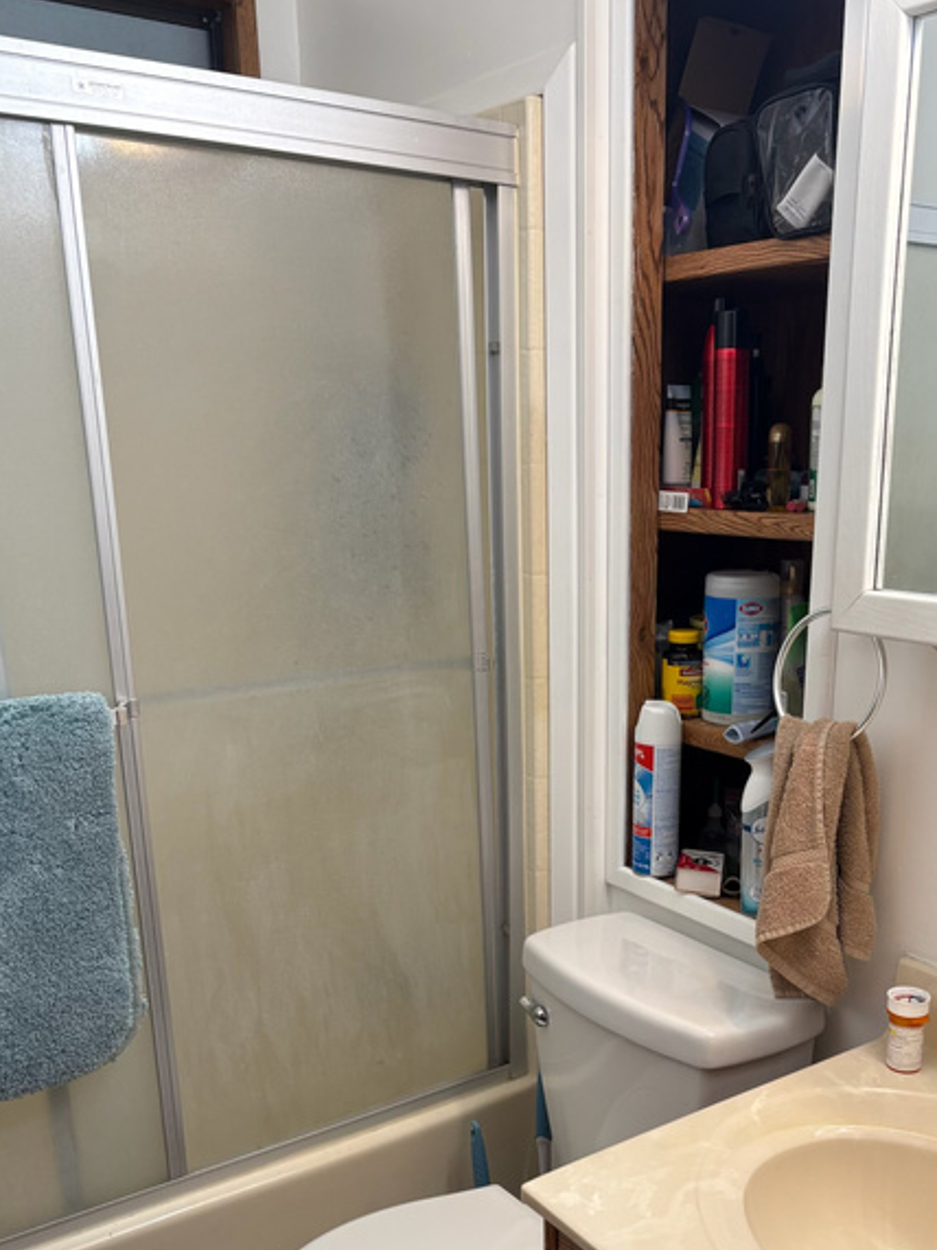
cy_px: 819
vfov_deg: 51.8
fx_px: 1264
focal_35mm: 35
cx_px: 611
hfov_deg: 40.3
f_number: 1.6
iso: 80
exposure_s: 1/60
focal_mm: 5.96
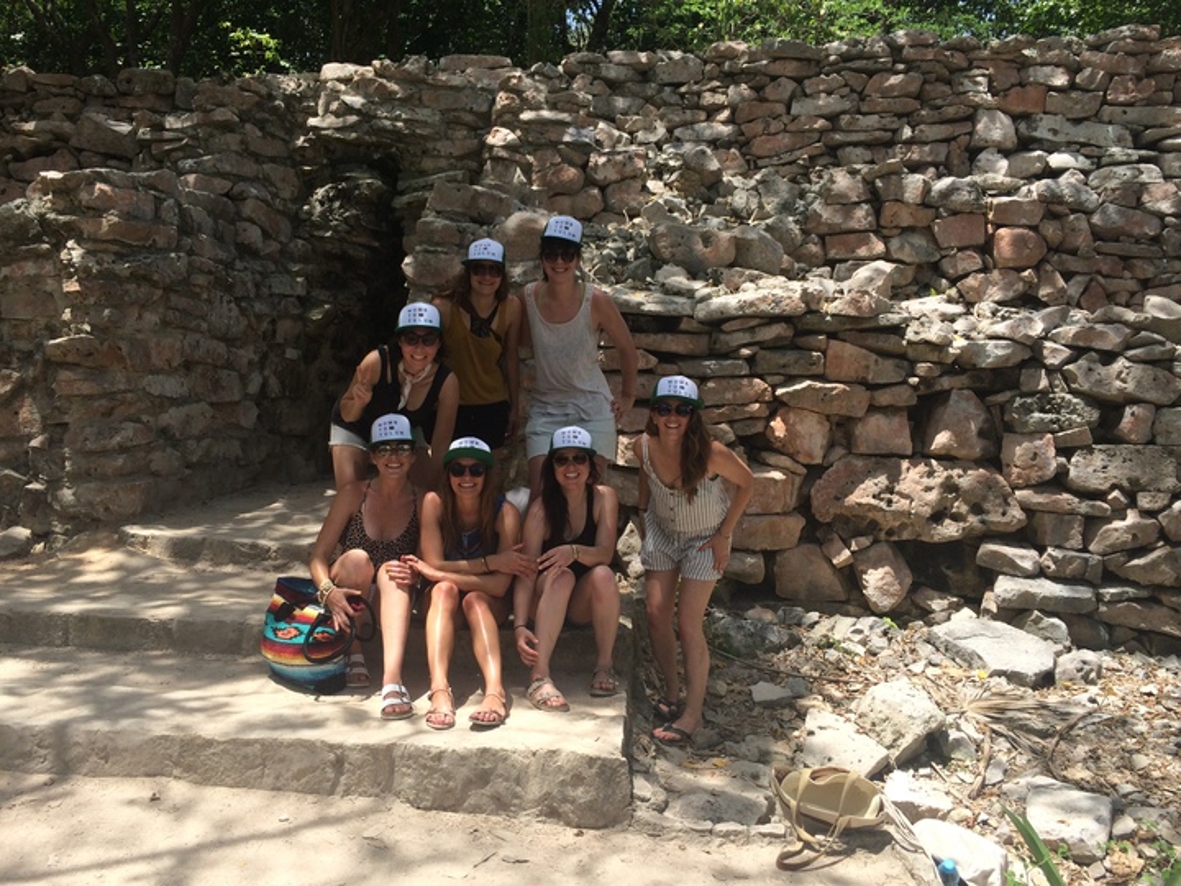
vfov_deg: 48.2
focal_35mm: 29
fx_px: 989
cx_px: 590
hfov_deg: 61.7
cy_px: 443
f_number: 2.2
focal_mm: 4.15
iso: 32
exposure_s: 1/1172
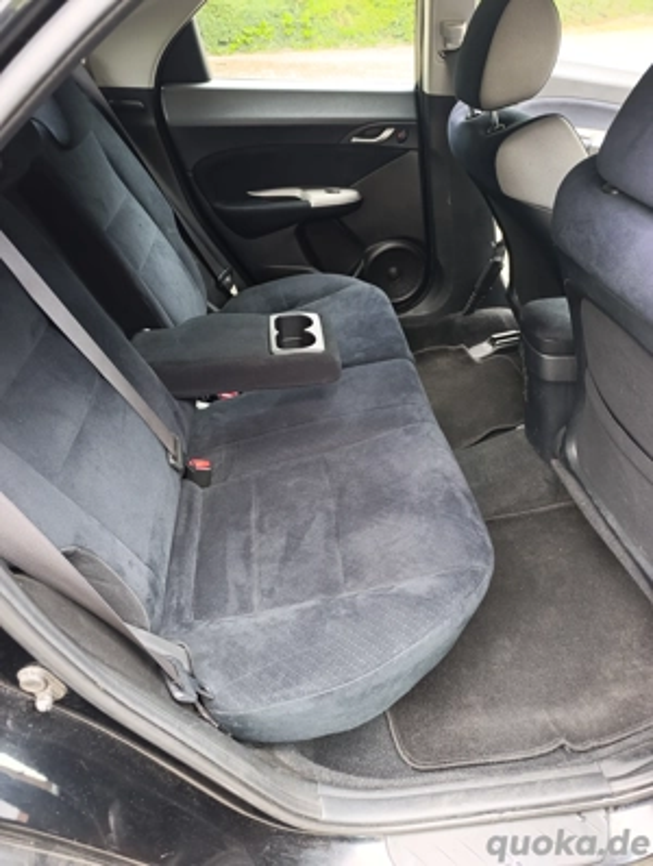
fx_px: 577
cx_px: 326
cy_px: 433
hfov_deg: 59.0
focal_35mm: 23
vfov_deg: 73.8
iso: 800
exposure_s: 1/100
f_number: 1.6
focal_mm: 6.14
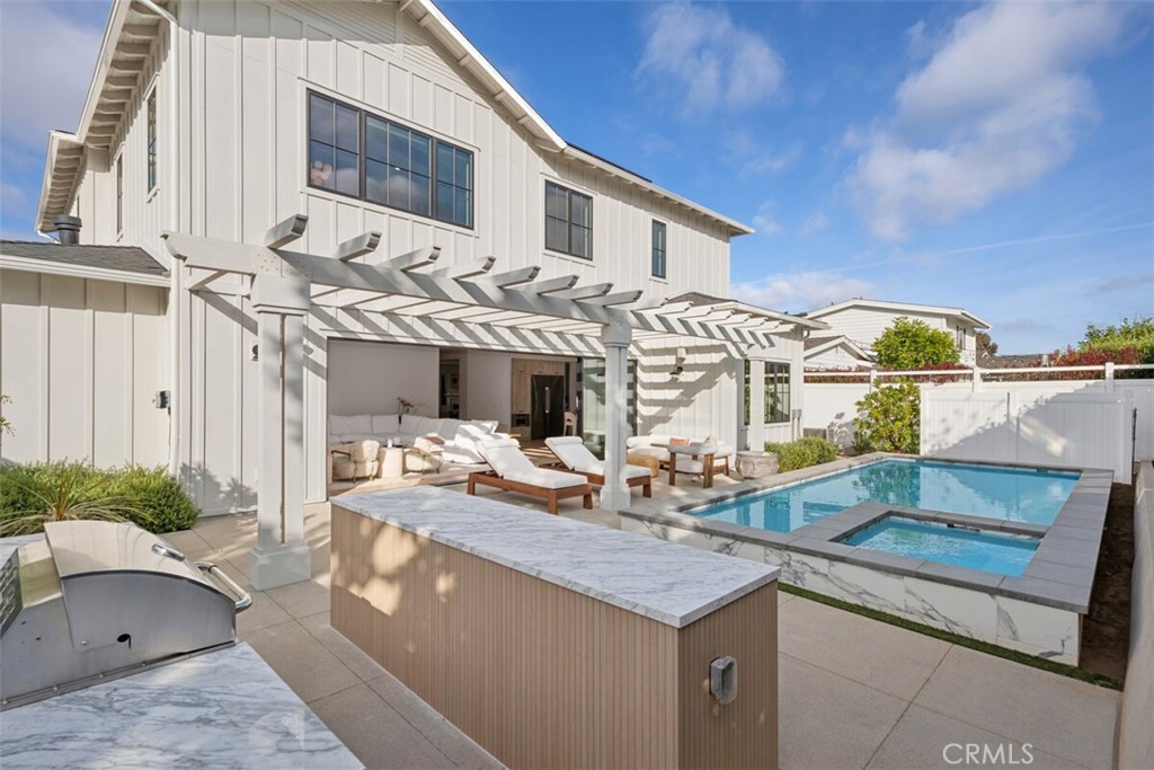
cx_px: 577
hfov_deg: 93.3
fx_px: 545
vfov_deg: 70.5
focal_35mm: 17
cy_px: 385
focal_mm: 17
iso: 125
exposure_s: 1/320
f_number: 9
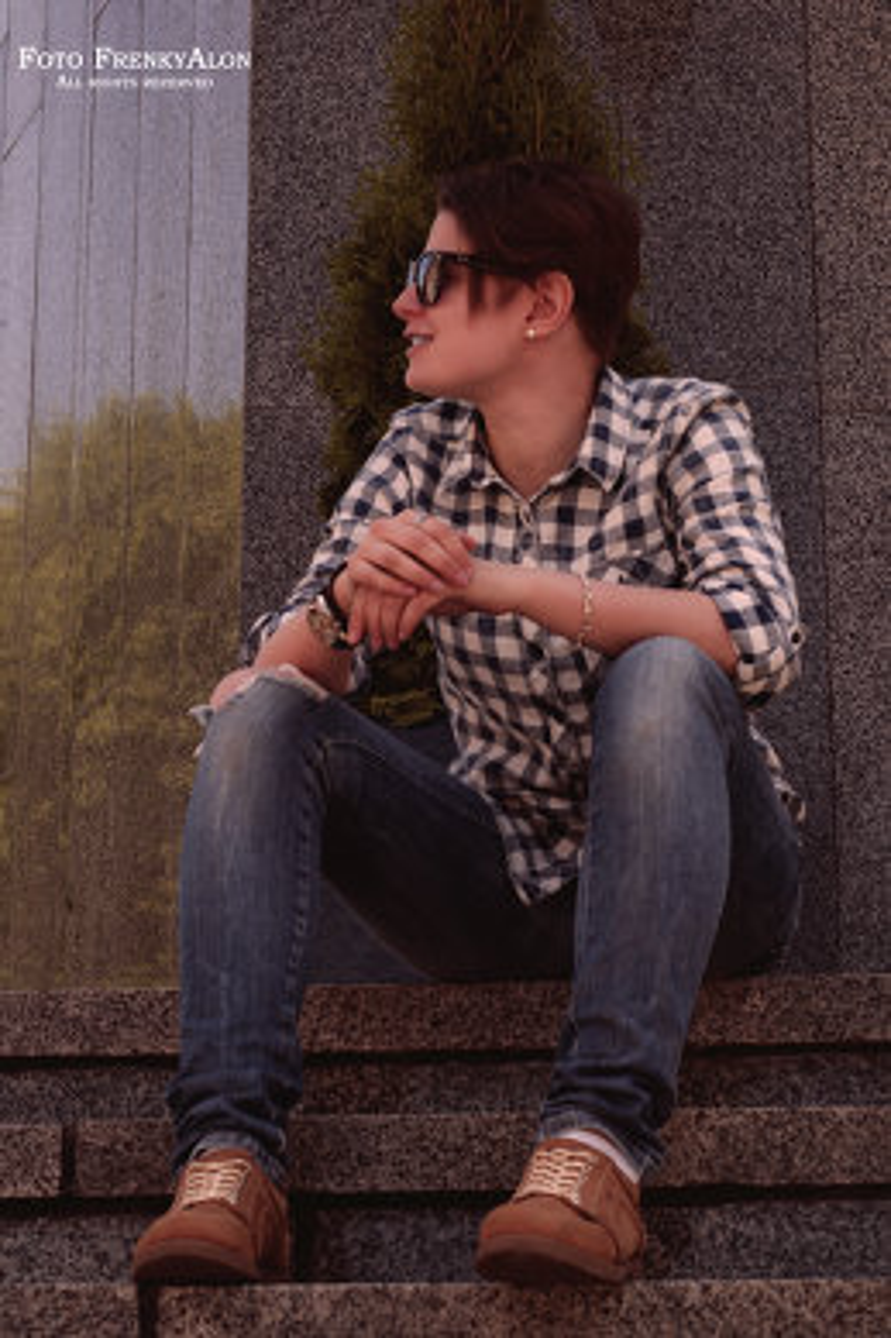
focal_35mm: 75
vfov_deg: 27.0
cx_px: 446
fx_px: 2787
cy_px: 669
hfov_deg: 18.2
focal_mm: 50
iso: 100
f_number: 8
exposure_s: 1/80
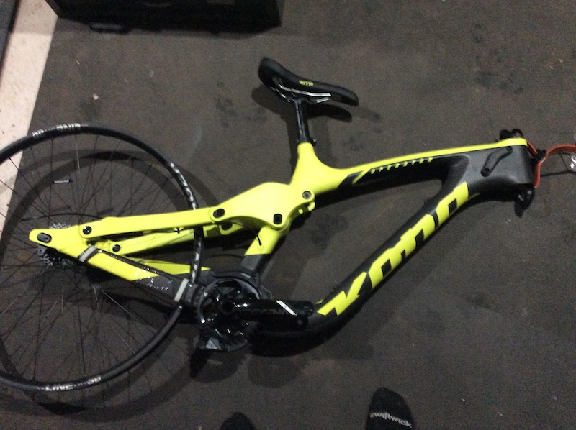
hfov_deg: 56.9
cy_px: 215
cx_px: 288
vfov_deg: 44.1
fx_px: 532
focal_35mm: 32
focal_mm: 3.3
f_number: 2.4
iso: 500
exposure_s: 1/15
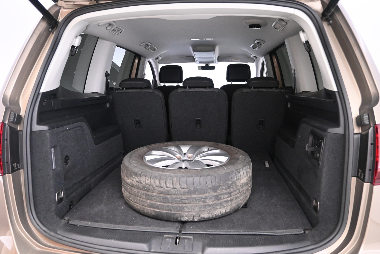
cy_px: 128
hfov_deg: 65.5
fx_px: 296
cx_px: 188
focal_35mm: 28
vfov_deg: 46.4
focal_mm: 18
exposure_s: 1/40
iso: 3200
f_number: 3.5
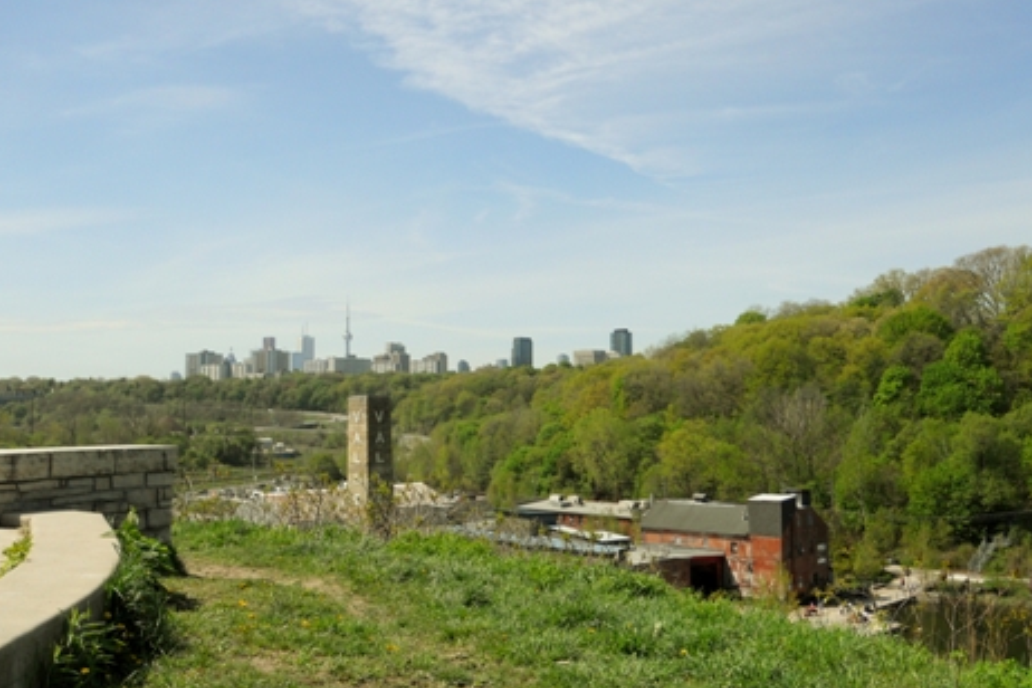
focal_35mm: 36
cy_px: 292
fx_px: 1032
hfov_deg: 53.1
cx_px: 507
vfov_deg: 36.8
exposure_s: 1/500
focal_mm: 5.7
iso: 80
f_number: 5.6
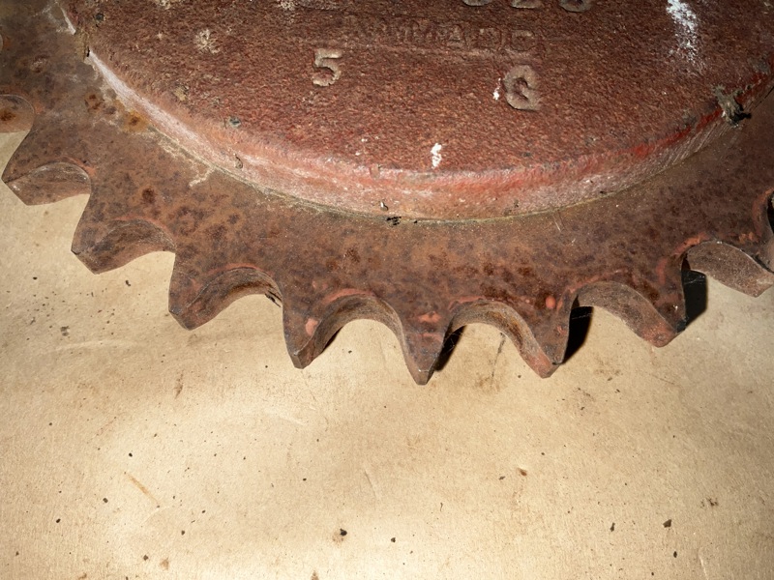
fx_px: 648
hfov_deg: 61.7
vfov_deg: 48.2
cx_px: 387
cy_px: 290
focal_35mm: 29
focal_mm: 3
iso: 16
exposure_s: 1/302
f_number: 1.8
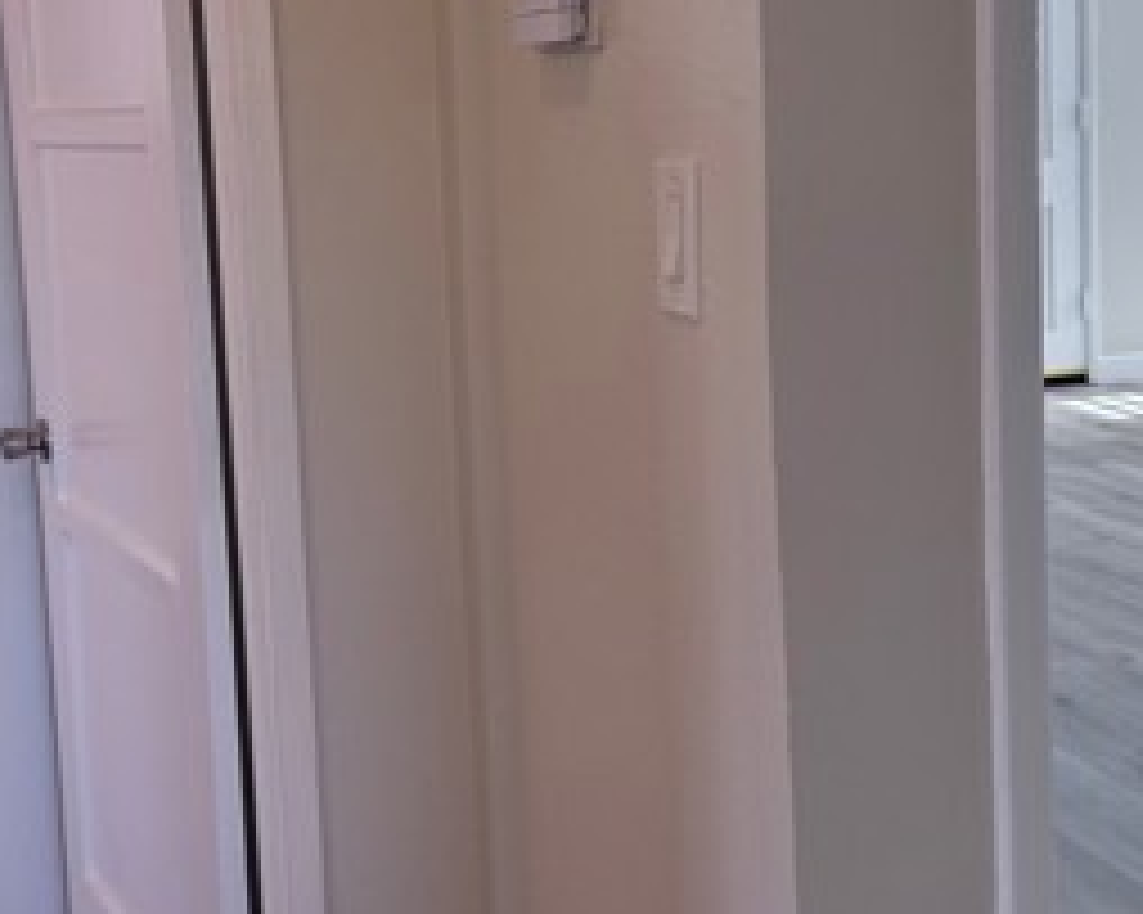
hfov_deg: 31.8
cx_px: 396
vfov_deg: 25.6
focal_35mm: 59
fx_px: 1995
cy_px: 284
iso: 125
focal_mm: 6.76
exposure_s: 1/194
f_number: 1.78
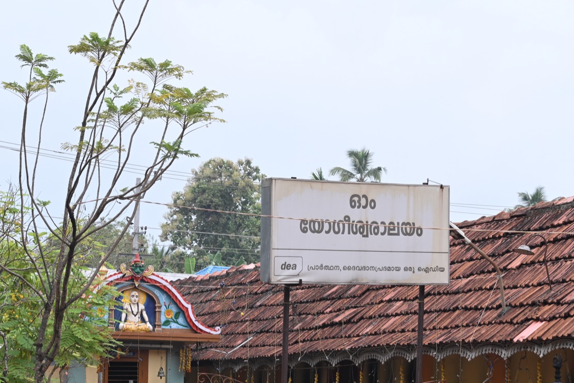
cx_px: 269
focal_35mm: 81
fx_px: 1292
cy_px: 325
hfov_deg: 25.1
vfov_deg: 16.7
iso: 250
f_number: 5.6
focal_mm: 45
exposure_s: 1/160
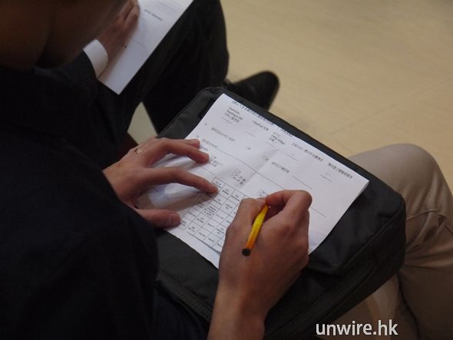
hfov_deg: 26.3
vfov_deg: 19.9
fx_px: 969
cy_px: 170
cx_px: 226
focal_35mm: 74
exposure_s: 1/30
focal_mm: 37
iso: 800
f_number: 5.4
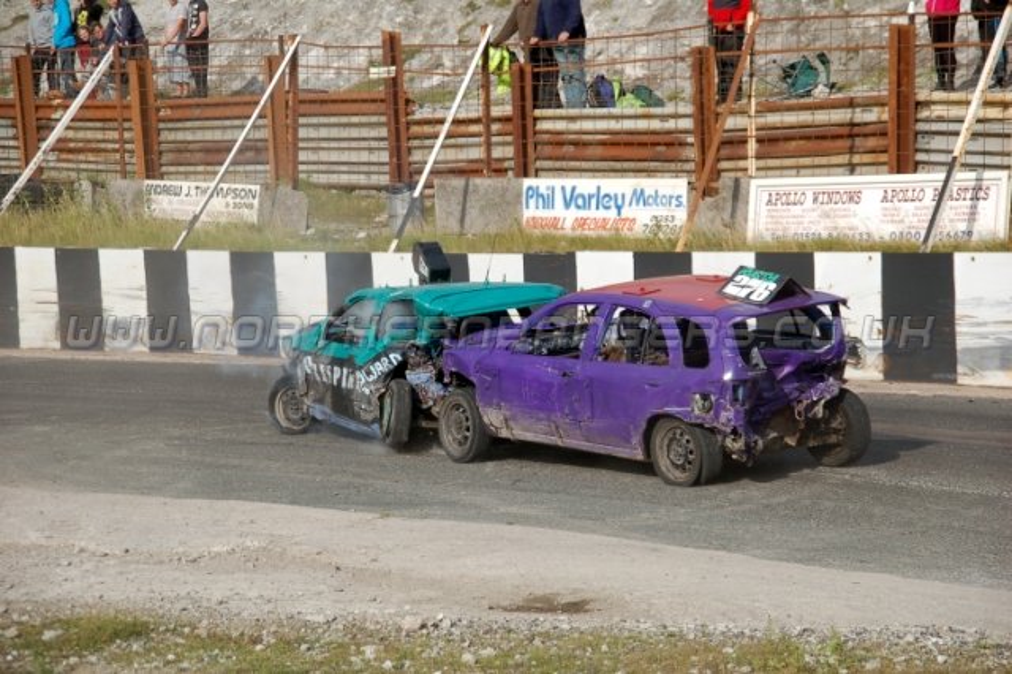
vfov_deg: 11.7
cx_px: 506
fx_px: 3287
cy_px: 337
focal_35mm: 117
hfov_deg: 17.5
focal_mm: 78
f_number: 5.6
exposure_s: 1/1000
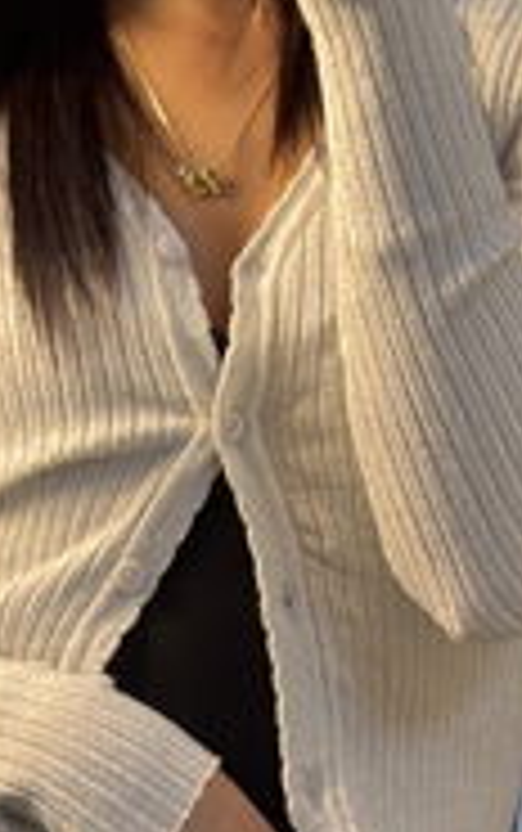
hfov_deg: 8.3
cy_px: 151
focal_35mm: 159
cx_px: 130
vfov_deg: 13.1
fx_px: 3611
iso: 50
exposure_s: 1/50
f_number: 1.6
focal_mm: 5.96
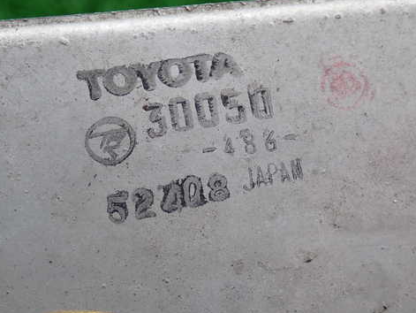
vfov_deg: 26.1
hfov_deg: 34.3
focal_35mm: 56
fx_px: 673
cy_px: 140
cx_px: 201
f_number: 2.9
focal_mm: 7.84
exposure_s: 1/80
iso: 100
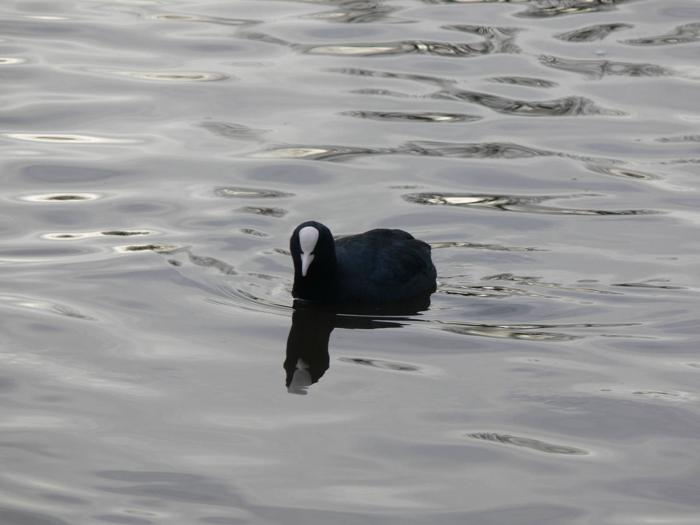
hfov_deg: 4.7
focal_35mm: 420
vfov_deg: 3.5
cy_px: 262
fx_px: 8493
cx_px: 350
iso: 80
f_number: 5.6
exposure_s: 1/125
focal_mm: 88.8
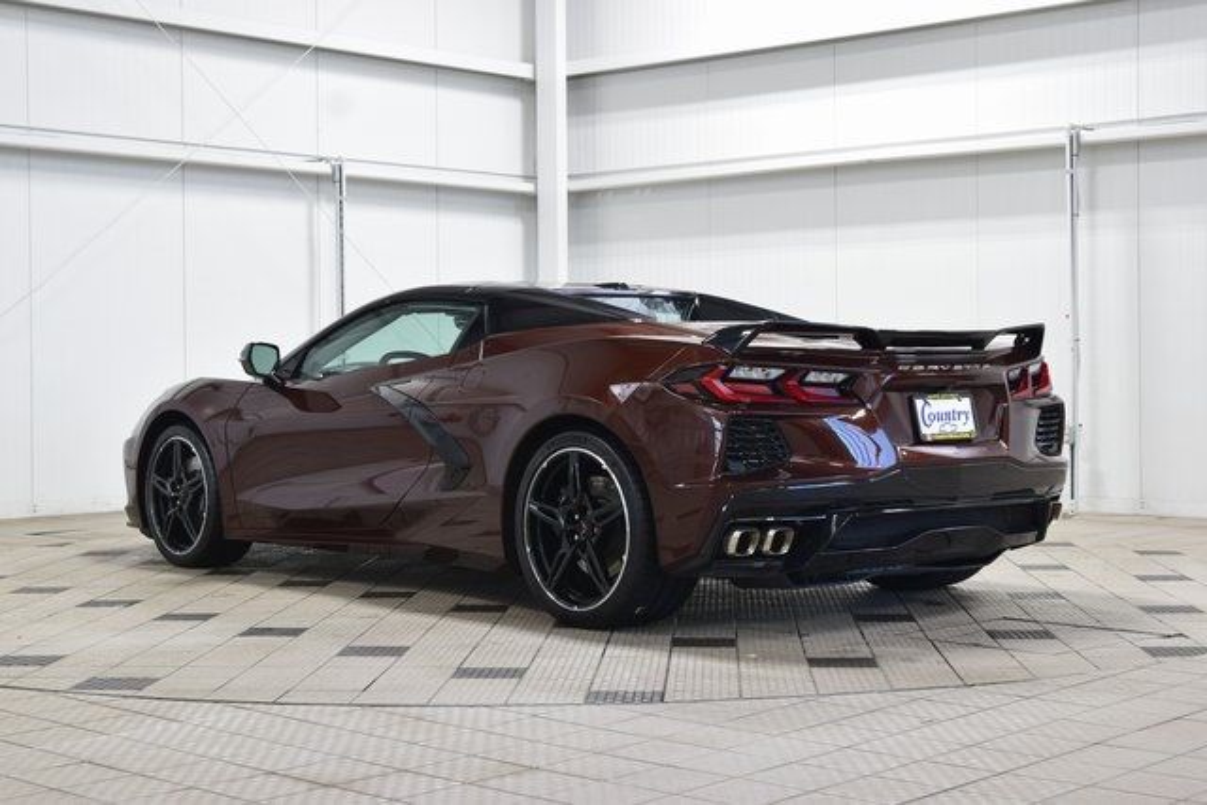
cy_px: 402
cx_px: 604
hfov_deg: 35.0
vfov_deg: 23.8
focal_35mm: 57
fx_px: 1911
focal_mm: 38
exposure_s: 1/15
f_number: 6.3
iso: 560
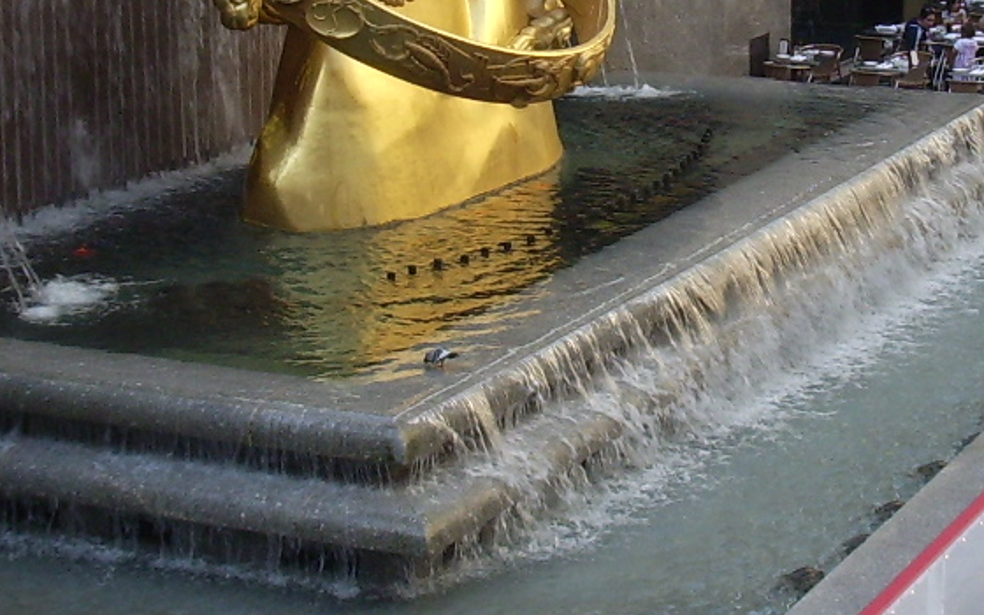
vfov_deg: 12.2
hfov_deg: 19.6
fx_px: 2843
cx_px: 626
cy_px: 0
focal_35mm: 106
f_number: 4.3
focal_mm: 5.8
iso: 80
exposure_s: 1/80
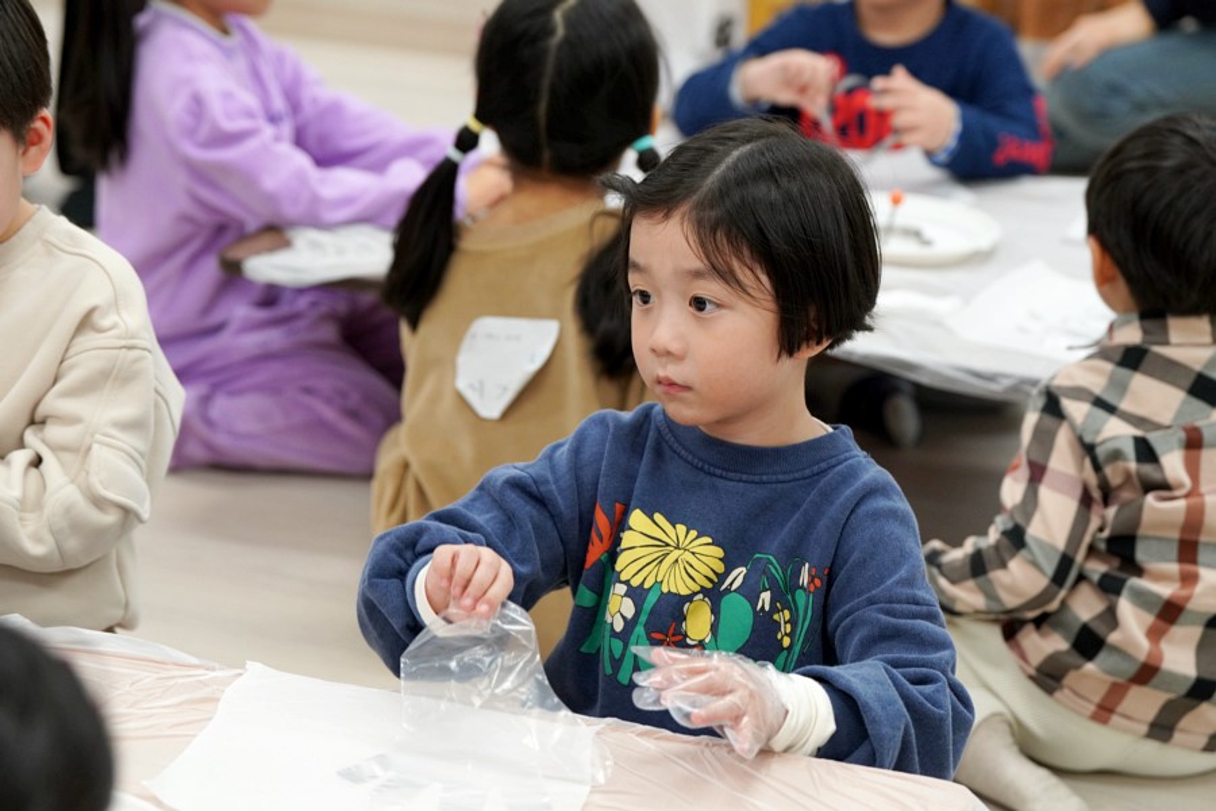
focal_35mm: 100
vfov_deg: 13.7
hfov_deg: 20.4
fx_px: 3378
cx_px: 608
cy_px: 406
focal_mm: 100
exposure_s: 1/160
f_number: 4
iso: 1600
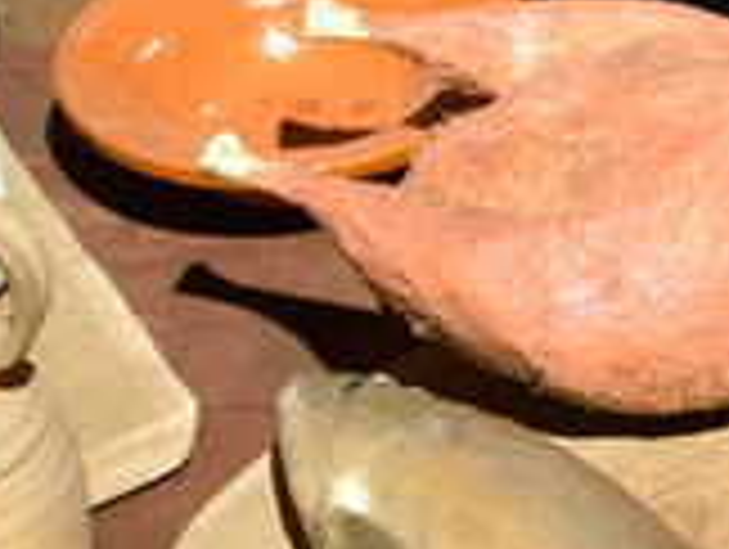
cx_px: 729
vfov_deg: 11.6
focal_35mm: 128
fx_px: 2700
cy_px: 472
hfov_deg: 15.1
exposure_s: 1/60
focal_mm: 18
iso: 2000
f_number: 3.5
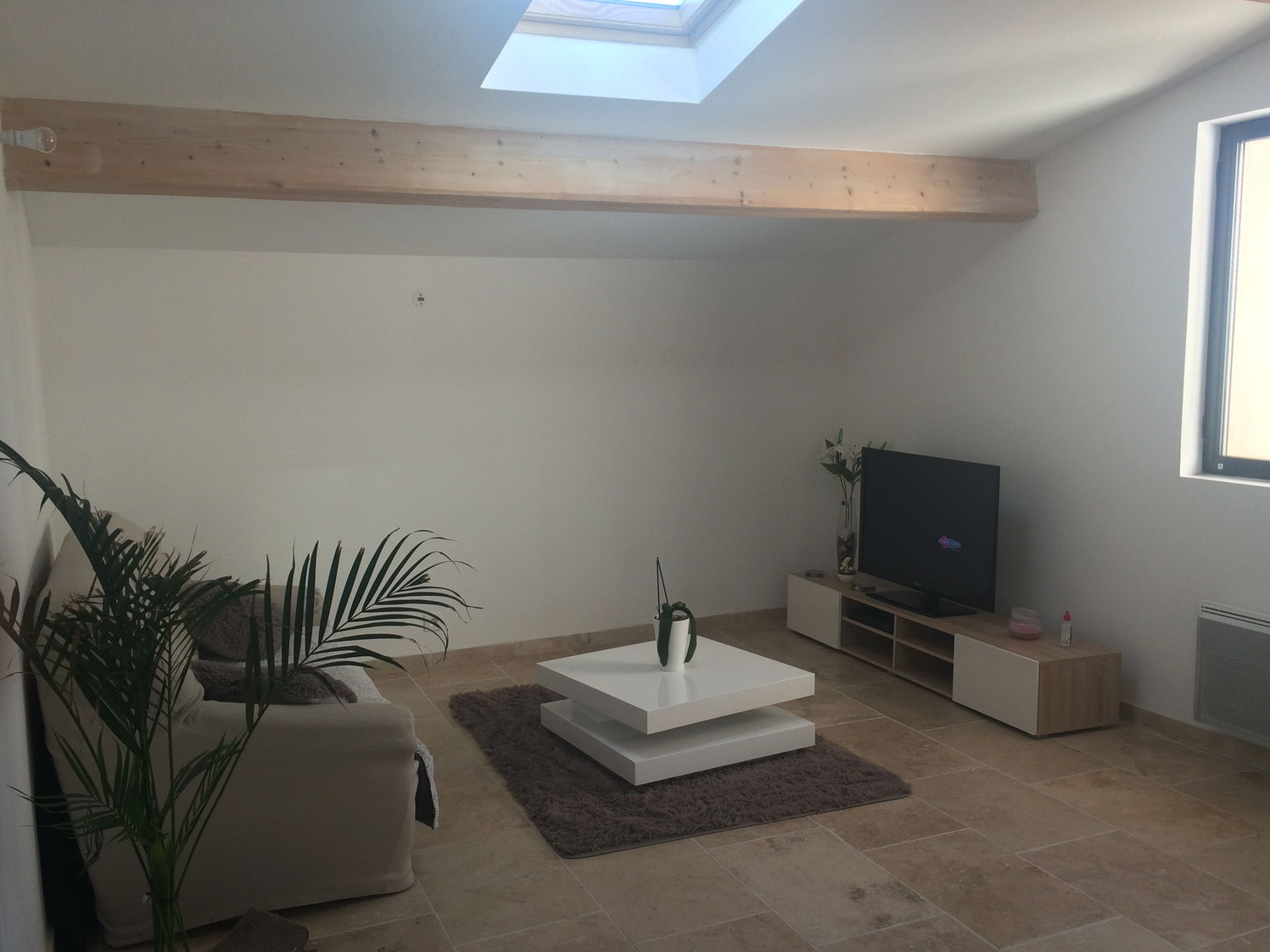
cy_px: 494
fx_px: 1137
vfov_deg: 45.4
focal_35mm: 31
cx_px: 674
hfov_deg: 58.3
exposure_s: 1/100
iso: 40
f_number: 2.2
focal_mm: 4.15
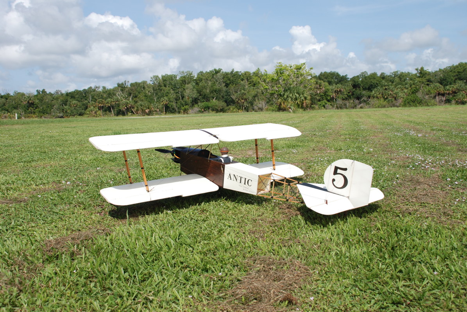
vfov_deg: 34.3
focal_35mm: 39
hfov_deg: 49.5
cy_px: 156
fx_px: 507
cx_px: 234
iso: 100
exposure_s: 1/250
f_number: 8
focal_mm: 26
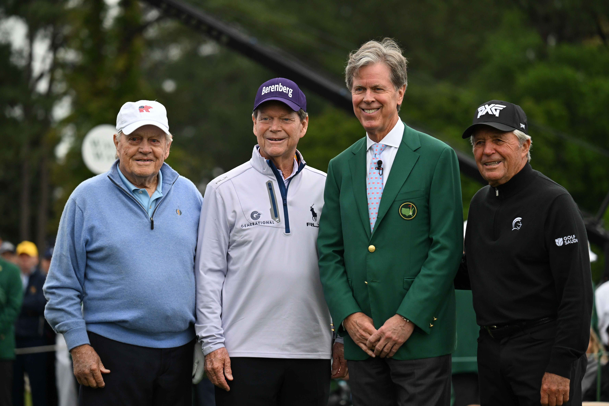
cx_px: 304
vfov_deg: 6.5
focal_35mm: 210
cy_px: 203
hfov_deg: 9.8
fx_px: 3552
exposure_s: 1/1600
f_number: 5
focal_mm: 210
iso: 1600
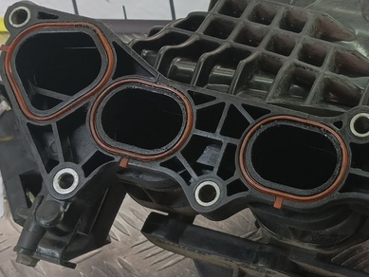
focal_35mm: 71
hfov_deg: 26.1
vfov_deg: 20.7
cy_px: 145
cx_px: 358
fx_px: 757
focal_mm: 4.11
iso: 120
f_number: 1.6
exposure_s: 1/50
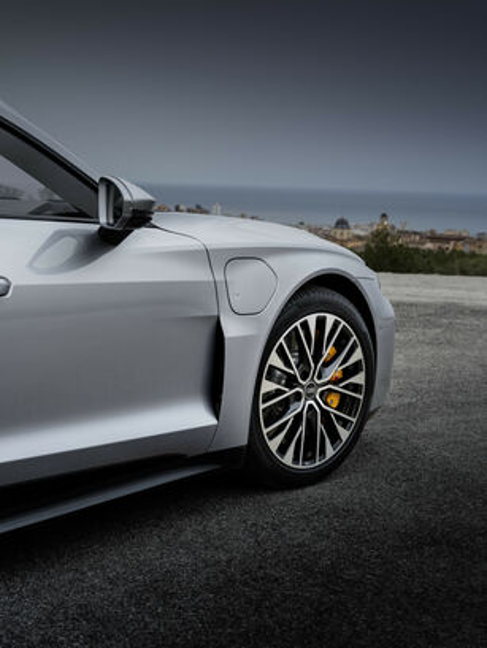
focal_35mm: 57
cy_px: 324
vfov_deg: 33.8
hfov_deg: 25.7
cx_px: 244
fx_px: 1069
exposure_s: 1/2.5
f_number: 8
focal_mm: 72
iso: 200
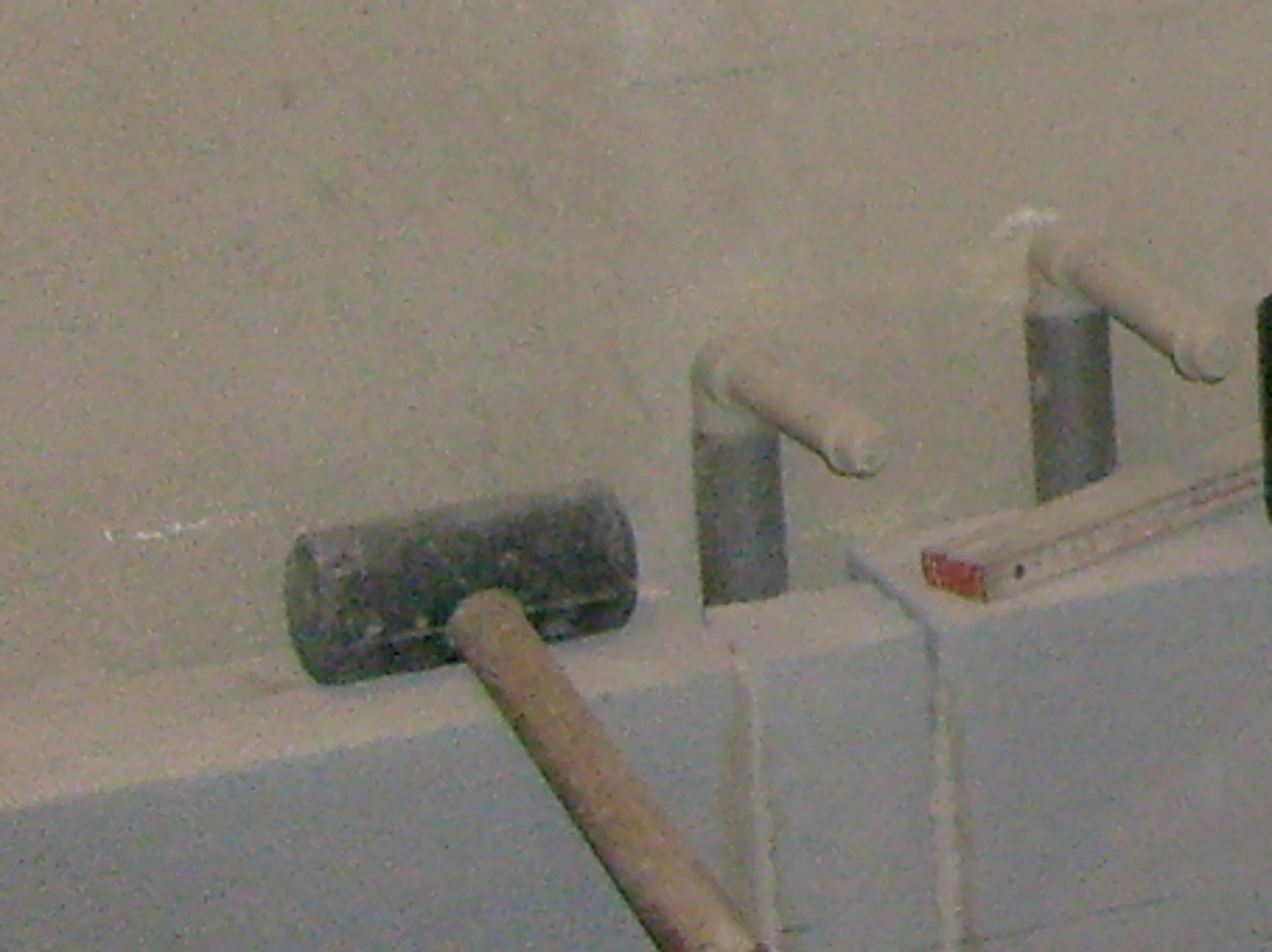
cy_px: -728
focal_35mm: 158
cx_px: 2802
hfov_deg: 11.0
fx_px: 5803
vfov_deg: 9.0
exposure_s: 1/45
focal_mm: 5.8
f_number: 2.8
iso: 100
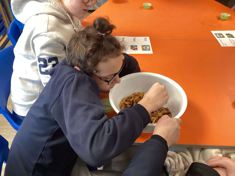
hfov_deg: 58.4
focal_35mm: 31
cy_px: 88
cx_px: 118
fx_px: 210
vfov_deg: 45.4
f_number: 2.4
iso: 200
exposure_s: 1/60
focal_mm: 3.3
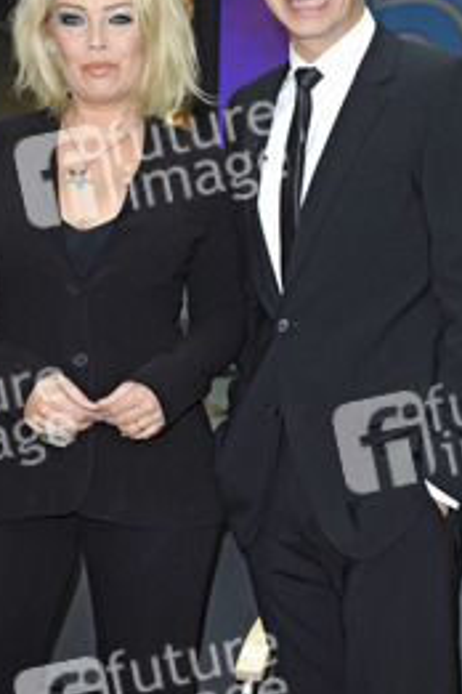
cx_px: 228
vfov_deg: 21.4
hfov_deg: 14.4
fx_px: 1829
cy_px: 298
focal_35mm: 95
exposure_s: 1/160
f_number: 5.6
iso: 500
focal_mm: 62
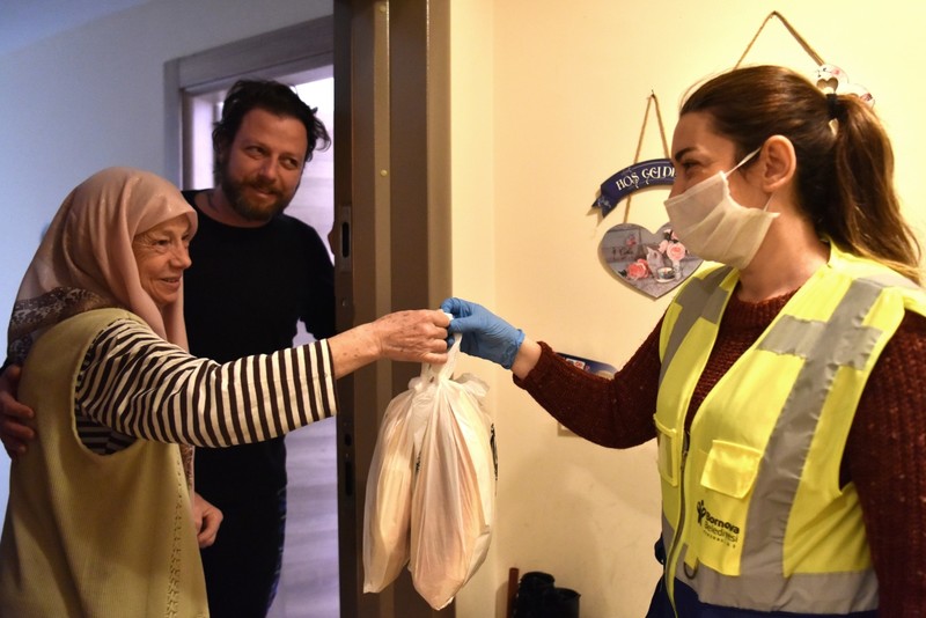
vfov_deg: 53.2
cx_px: 463
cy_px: 309
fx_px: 618
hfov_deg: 73.7
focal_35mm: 24
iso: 4000
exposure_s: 1/80
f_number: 2.8
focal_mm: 24
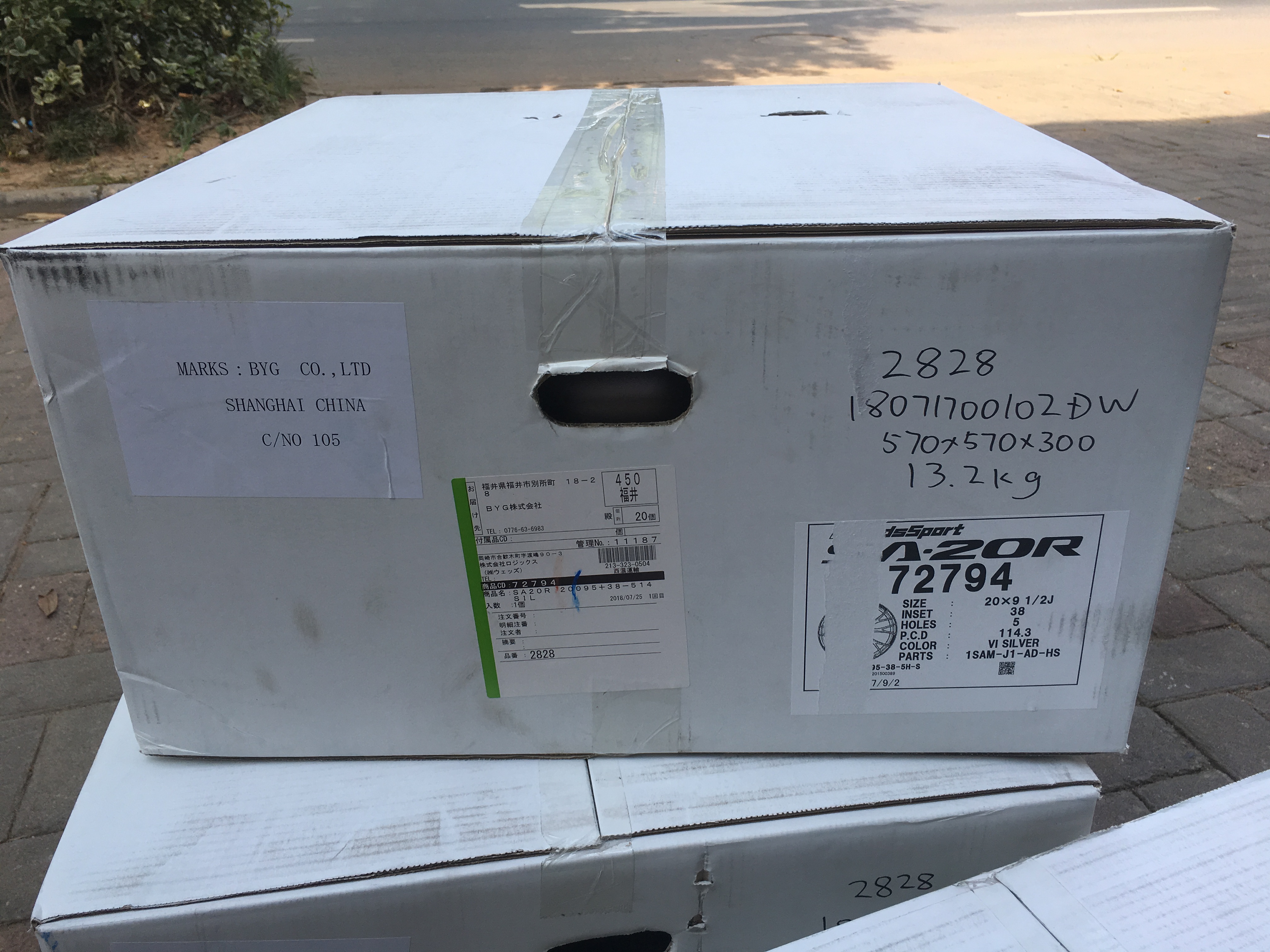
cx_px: 635
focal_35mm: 29
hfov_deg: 61.7
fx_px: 1064
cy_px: 476
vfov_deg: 48.2
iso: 25
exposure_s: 1/503
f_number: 2.2
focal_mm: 4.15
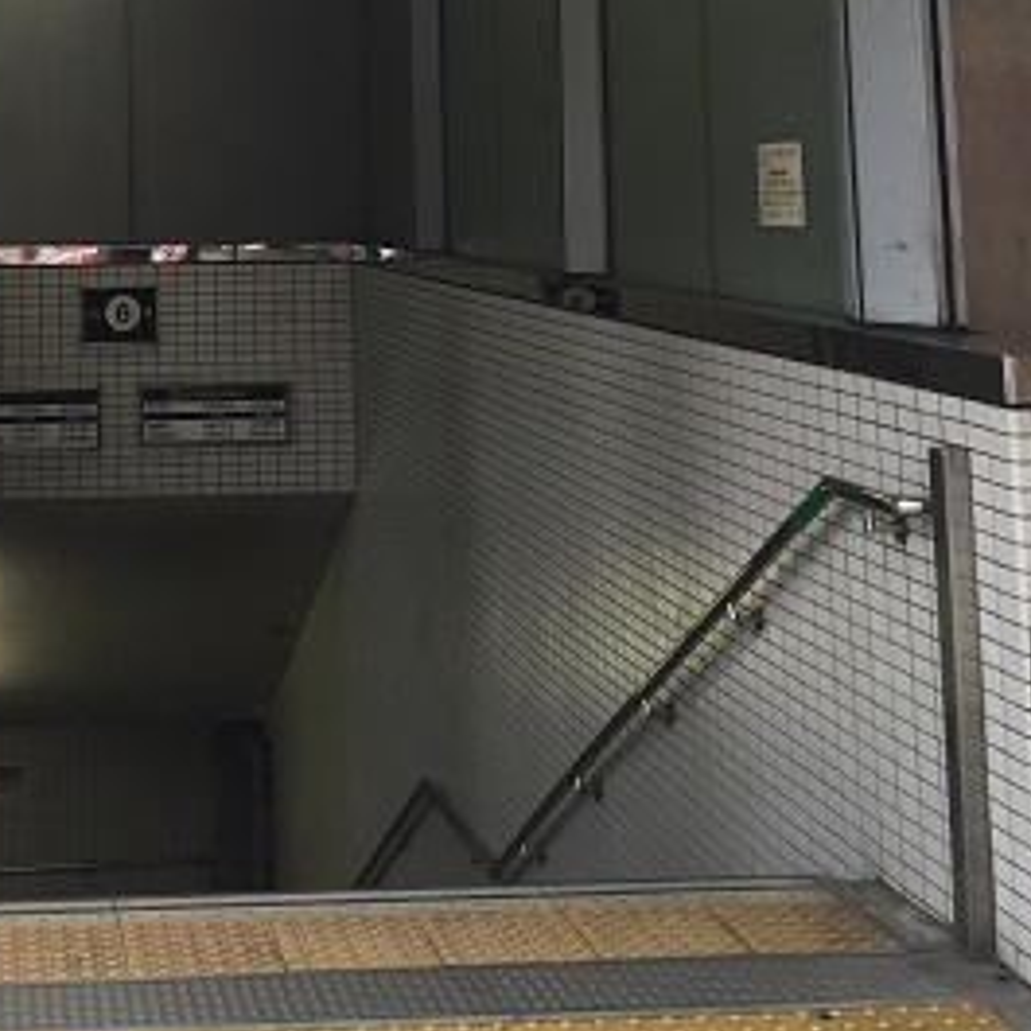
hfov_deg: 26.9
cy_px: -74
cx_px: 128
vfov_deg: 25.8
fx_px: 2089
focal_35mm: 62
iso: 50
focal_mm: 4.15
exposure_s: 1/120
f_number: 2.2
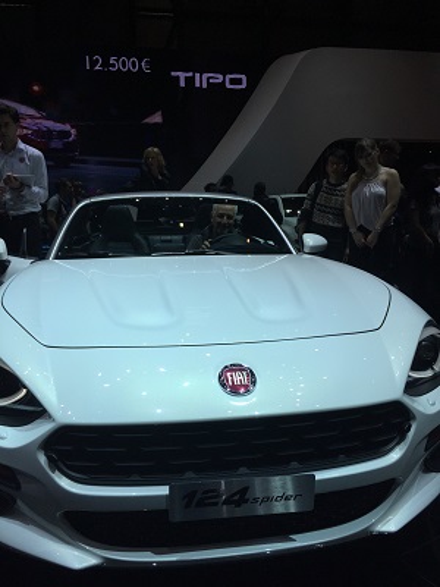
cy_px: 294
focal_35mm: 29
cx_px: 220
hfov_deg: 48.2
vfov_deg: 61.7
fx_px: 491
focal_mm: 4.15
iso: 32
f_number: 2.2
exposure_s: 1/1799
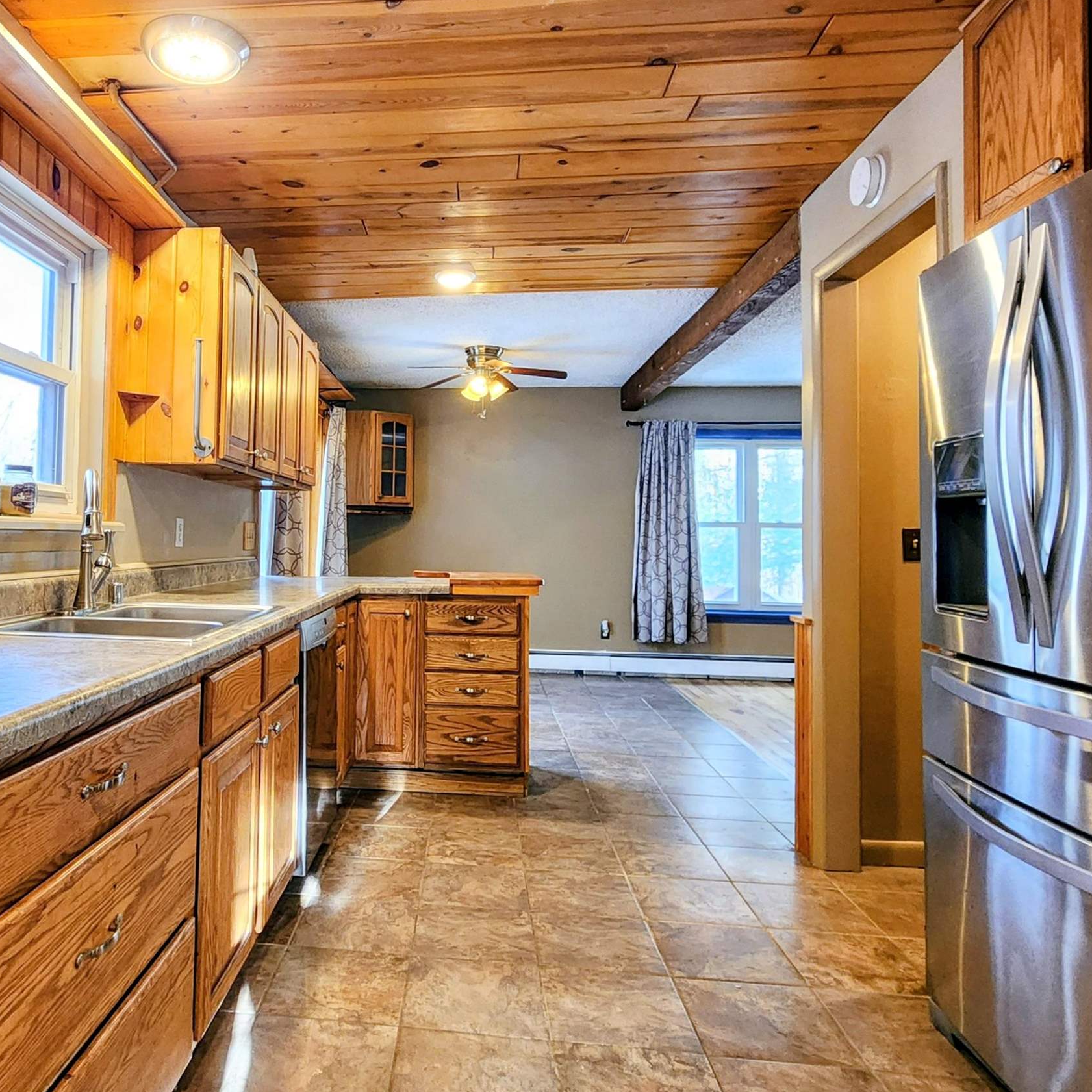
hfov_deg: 70.0
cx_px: 362
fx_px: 749
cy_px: 506
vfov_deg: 72.0
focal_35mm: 21
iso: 400
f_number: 2.2
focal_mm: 2.2
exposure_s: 1/60
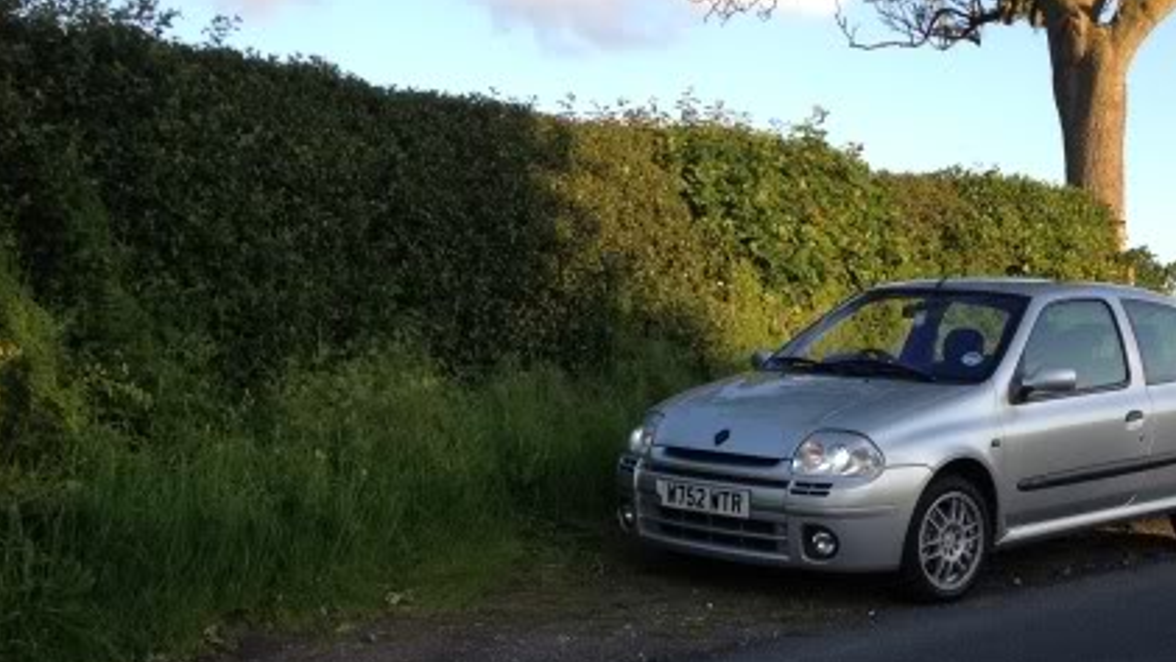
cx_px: 824
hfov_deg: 35.5
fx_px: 1809
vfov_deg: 20.6
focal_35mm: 58
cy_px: 475
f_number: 2.4
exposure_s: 1/287
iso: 64
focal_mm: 4.3
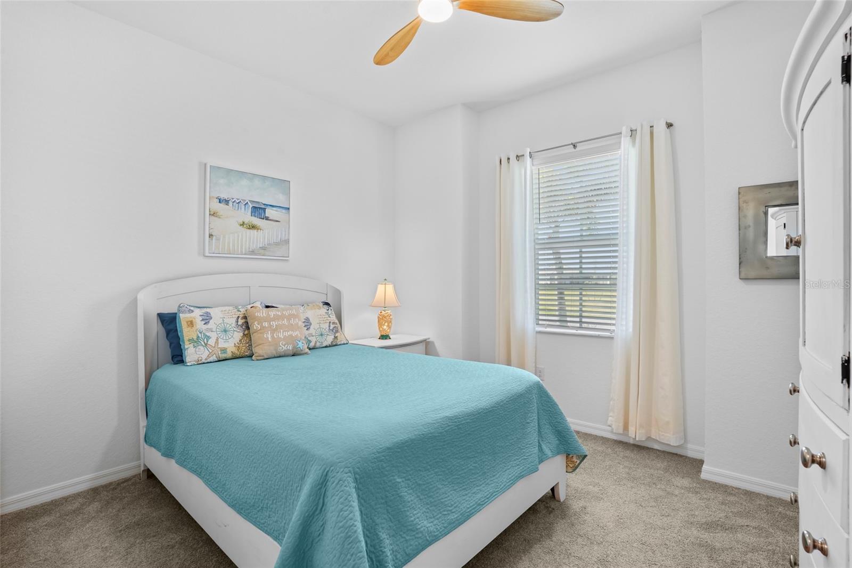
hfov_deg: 96.7
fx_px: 379
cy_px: 284
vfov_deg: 73.7
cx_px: 426
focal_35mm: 16
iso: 400
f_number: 9
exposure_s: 1/4
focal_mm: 16
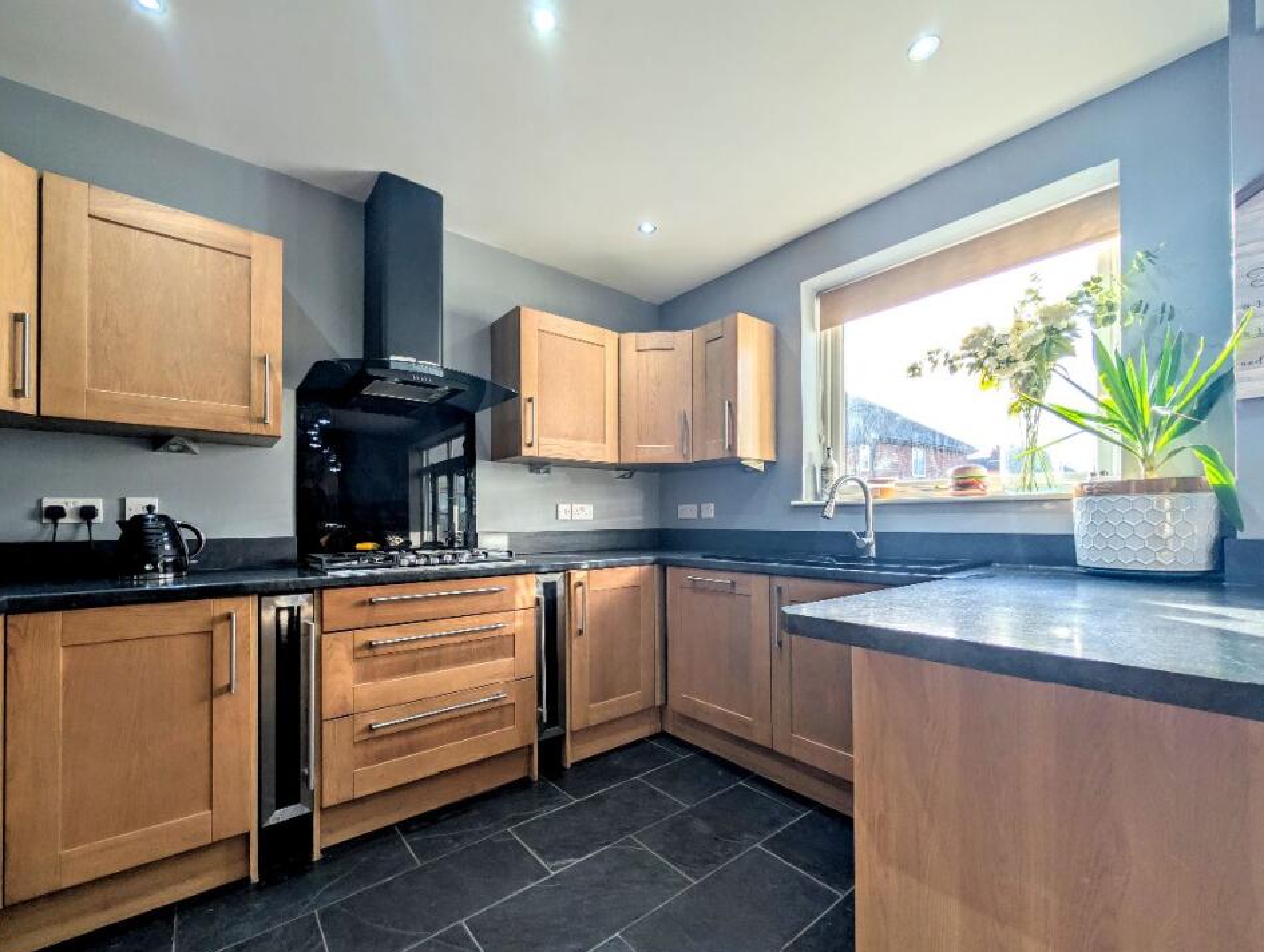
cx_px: 609
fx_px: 475
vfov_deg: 89.9
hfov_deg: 106.0
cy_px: 511
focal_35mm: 13
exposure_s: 1/163
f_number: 1.7
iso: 61
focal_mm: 2.02
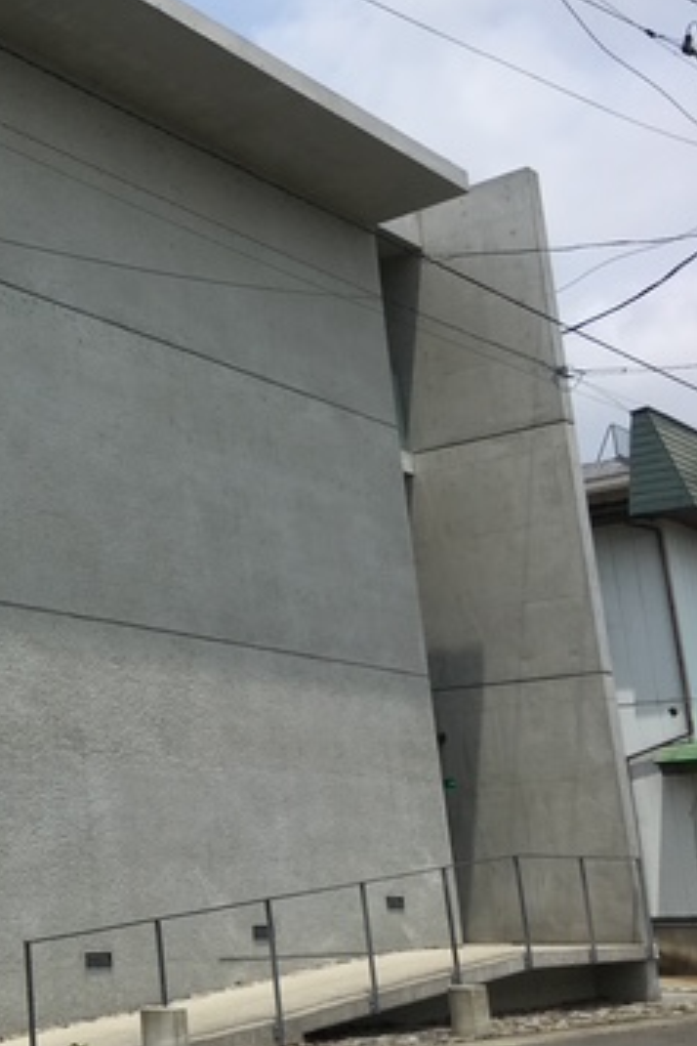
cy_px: 492
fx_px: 1568
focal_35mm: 54
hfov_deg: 22.3
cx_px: -228
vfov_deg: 36.9
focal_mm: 4.15
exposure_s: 1/3497
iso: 25
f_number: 2.2
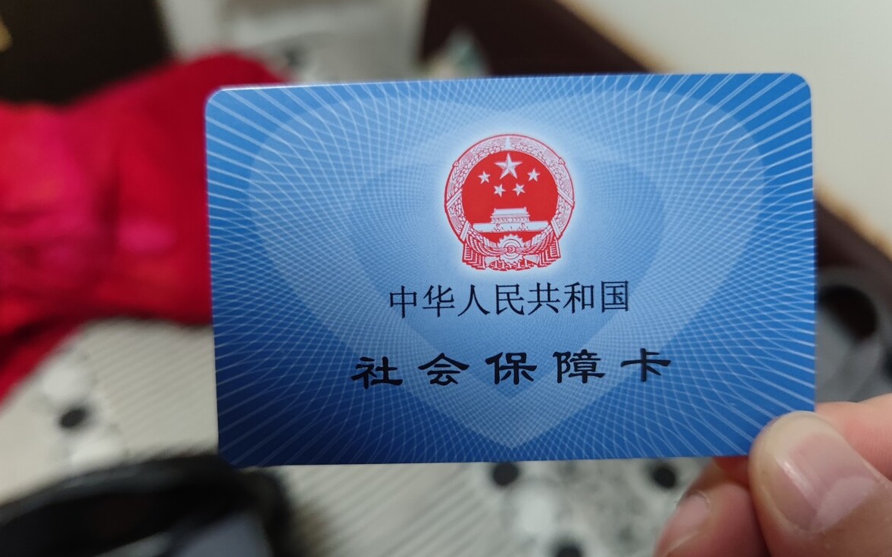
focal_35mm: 27
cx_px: 444
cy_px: 318
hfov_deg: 68.4
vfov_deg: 45.9
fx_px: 656
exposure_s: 1/50
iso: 1518
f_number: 1.85
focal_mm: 6.78
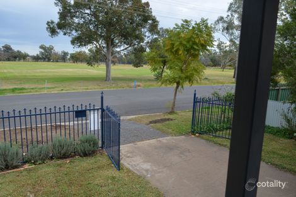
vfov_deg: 47.9
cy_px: 98
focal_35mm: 27
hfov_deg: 67.4
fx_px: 222
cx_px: 148
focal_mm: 18
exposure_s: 1/125
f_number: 7.1
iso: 100
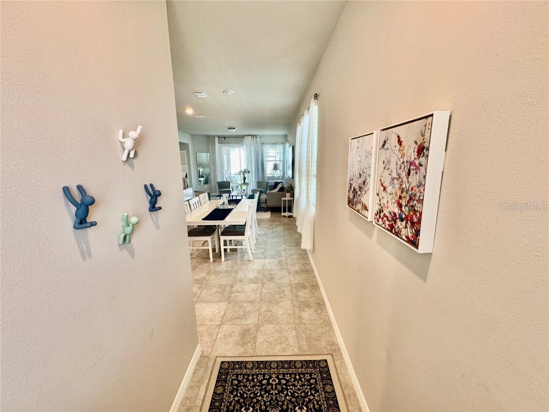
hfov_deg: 102.1
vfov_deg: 85.7
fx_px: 222
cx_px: 274
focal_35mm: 14
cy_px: 206
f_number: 2.2
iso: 200
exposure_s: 1/120
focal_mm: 2.22
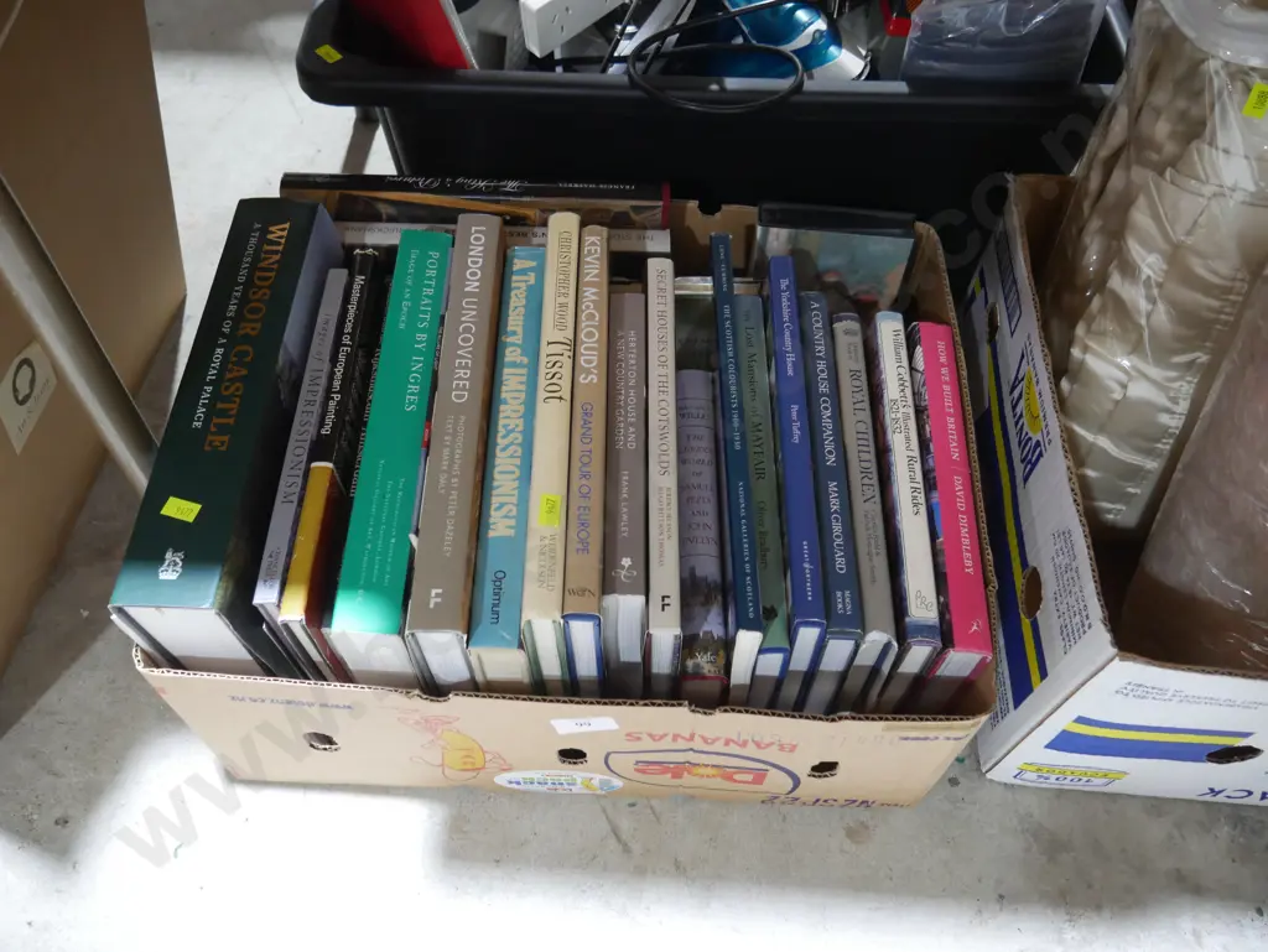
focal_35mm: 28
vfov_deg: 49.8
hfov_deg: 63.4
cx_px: 634
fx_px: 1026
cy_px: 476
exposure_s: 1/60
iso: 1250
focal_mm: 14
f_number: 3.5
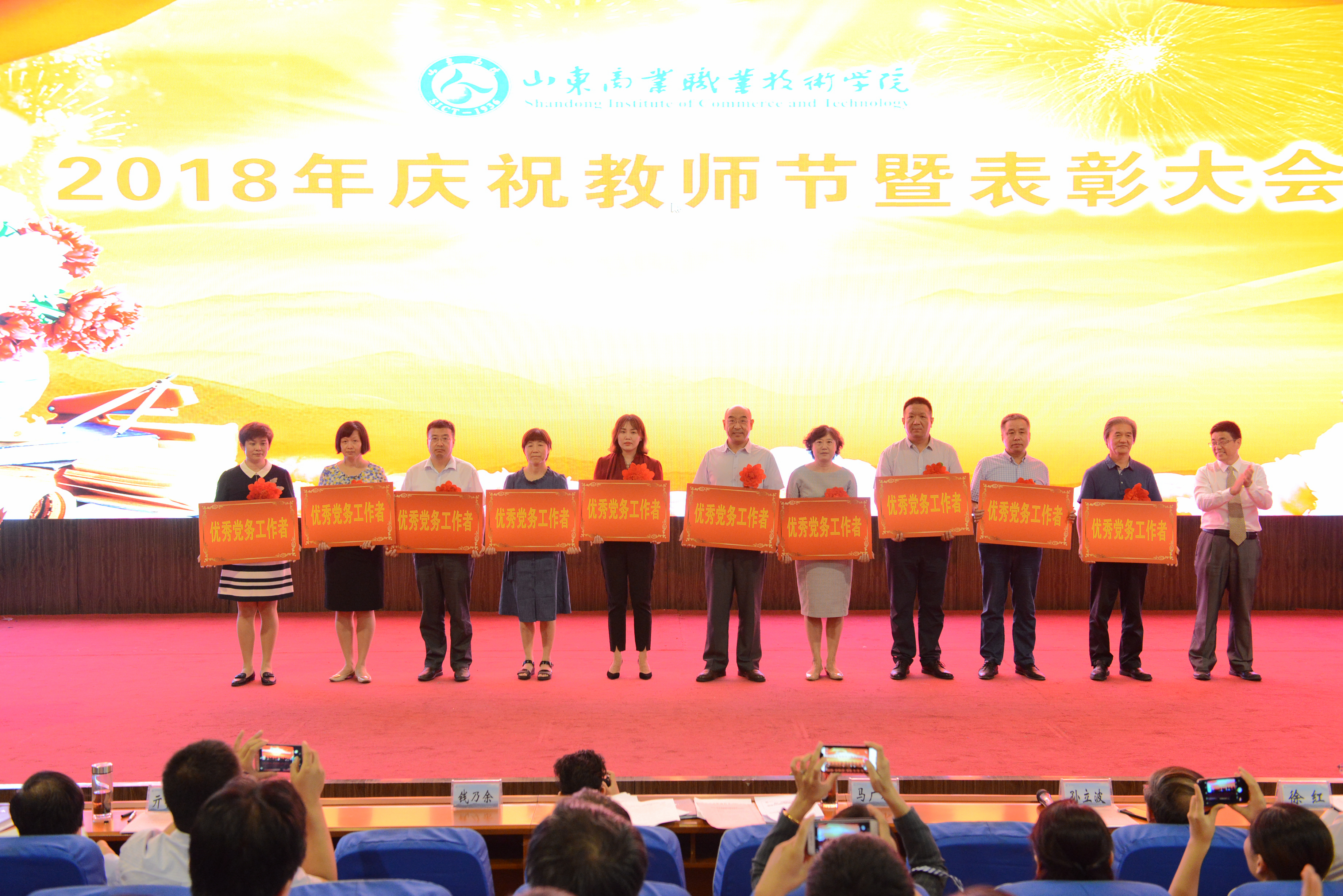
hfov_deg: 48.4
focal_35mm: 40
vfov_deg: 33.4
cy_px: 448
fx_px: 1493
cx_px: 672
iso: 3200
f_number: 4.5
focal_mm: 40
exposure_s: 1/80
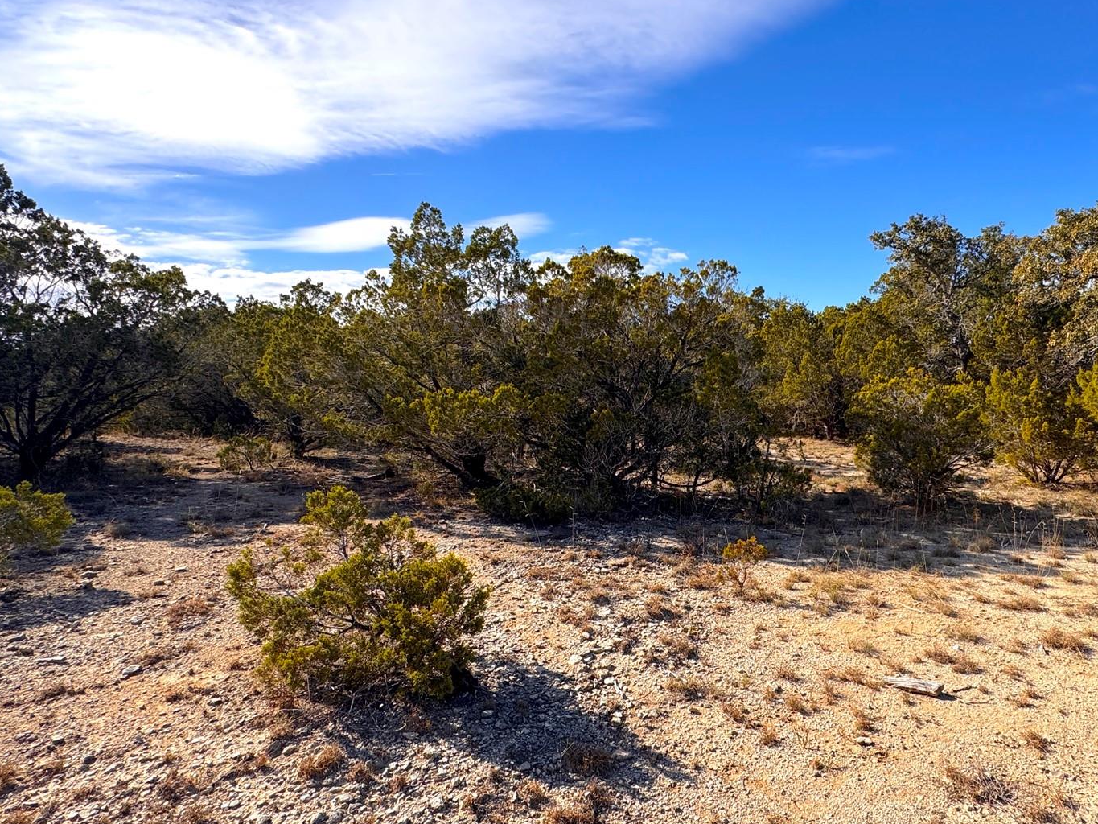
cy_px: 408
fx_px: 666
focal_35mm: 21
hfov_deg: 77.7
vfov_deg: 63.5
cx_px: 677
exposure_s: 1/1600
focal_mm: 2.22
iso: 40
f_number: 2.2
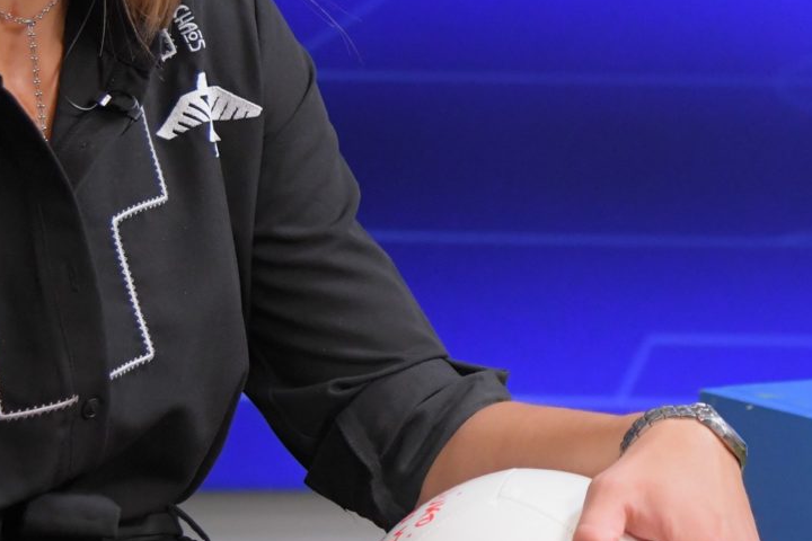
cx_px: 745
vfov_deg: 7.4
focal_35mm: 185
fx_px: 4172
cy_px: 20
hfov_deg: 11.0
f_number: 4
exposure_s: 1/250
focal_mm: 52
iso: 2500
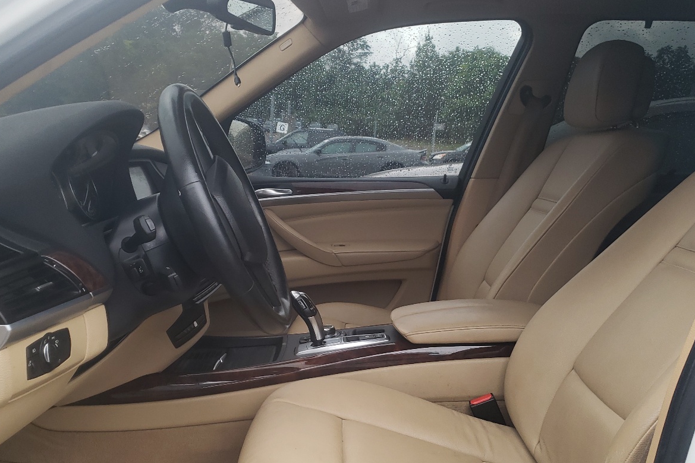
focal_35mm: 37
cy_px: 323
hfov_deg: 51.9
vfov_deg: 35.5
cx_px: 344
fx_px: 714
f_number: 1.5
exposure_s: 1/120
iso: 57
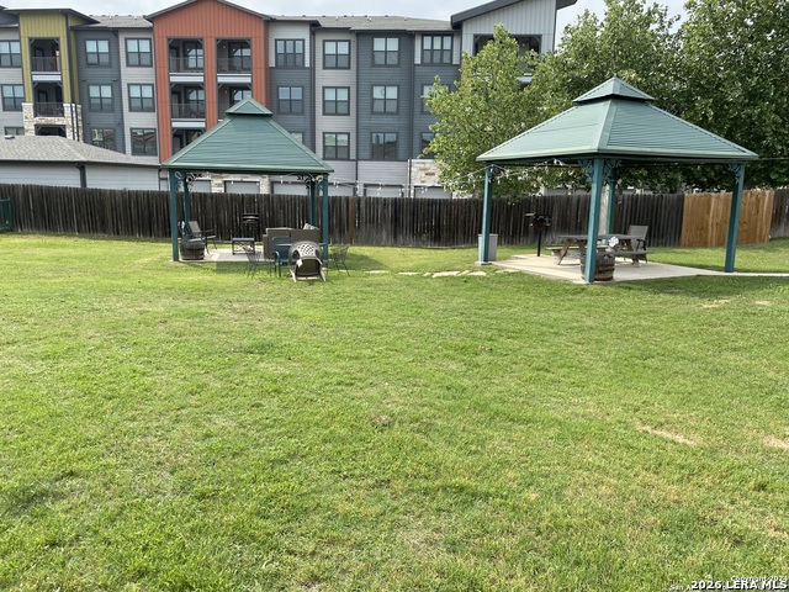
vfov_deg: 53.1
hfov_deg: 67.3
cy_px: 296
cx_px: 394
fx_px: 593
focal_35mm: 26
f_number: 1.8
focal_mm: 4.25
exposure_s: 1/1701
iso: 32
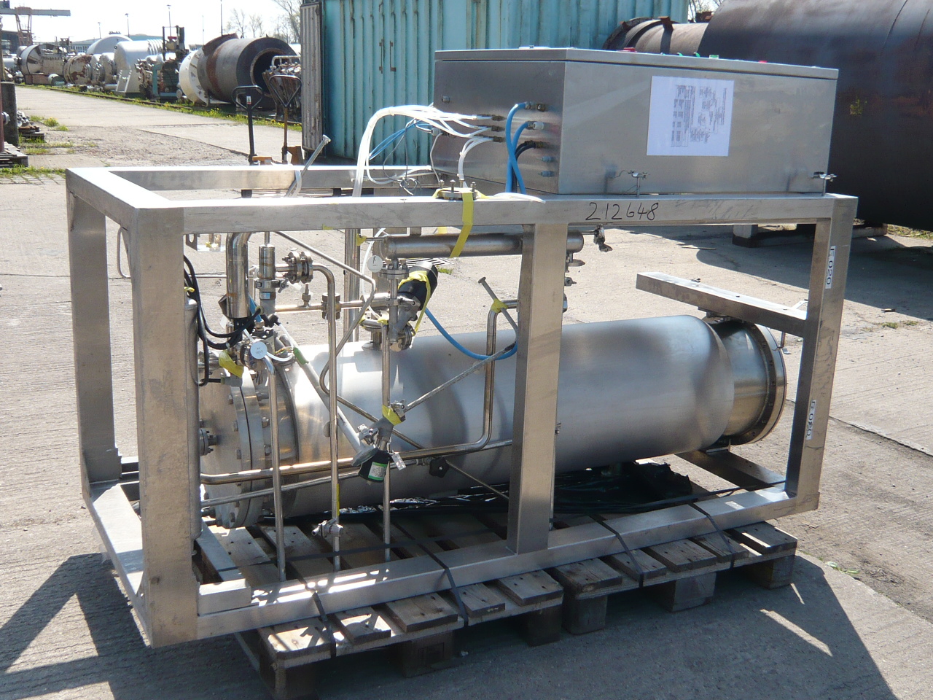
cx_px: 466
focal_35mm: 37
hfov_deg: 50.1
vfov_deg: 38.7
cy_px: 350
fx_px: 997
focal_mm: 4.6
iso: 100
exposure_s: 1/125
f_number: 8
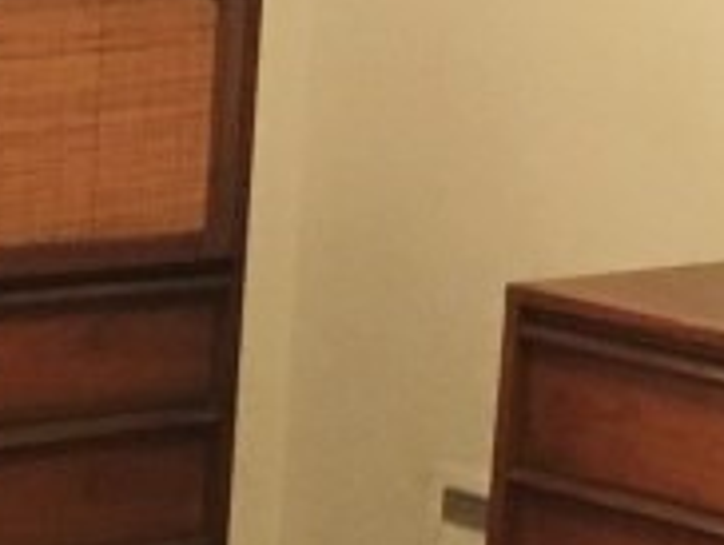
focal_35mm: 163
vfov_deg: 9.1
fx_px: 3414
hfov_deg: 12.0
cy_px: 569
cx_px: 4
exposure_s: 1/24
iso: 200
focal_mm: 4.15
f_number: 2.2
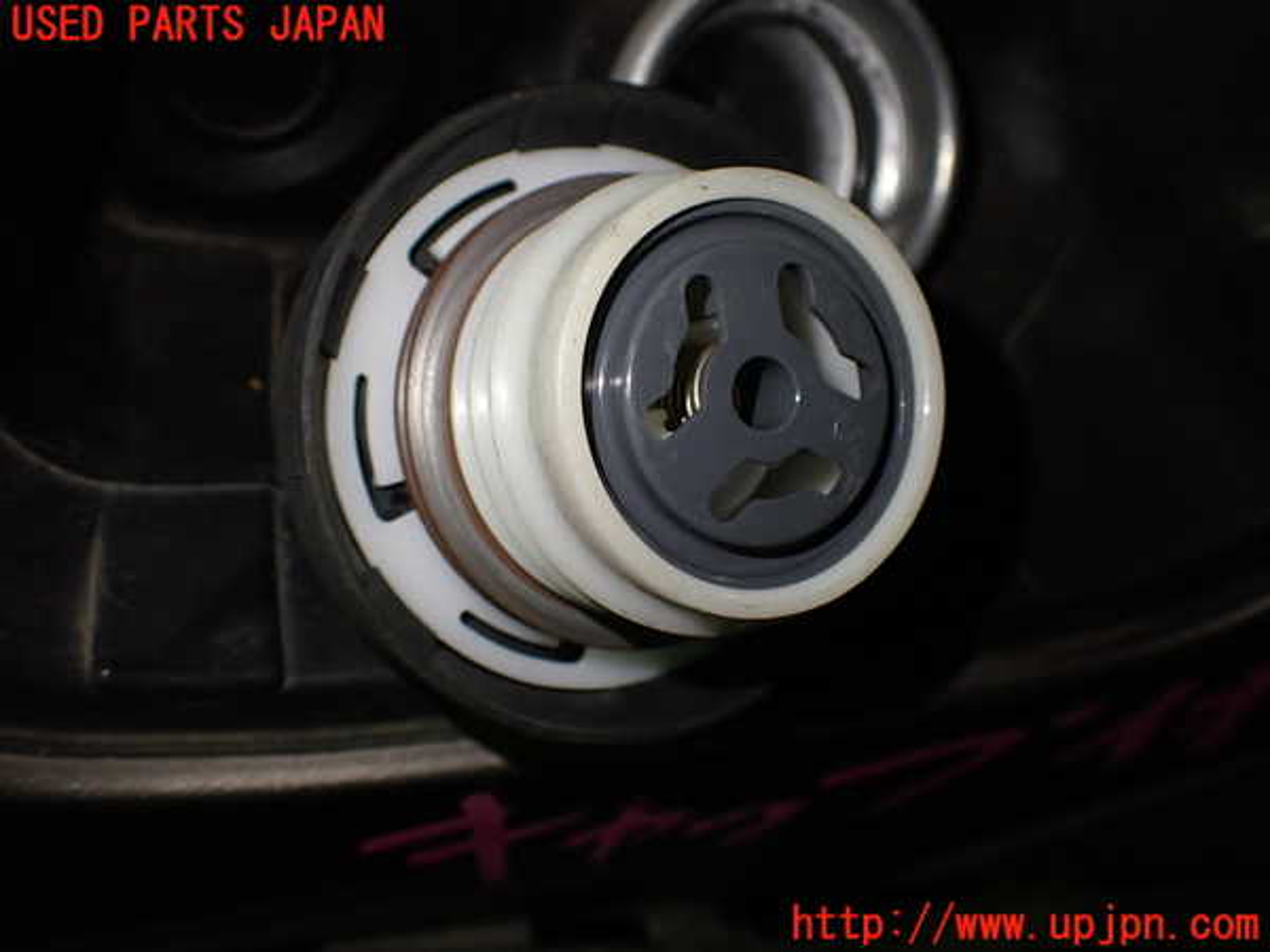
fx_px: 1101
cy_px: 476
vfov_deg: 46.8
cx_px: 635
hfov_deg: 60.0
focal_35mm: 30
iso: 320
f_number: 2.3
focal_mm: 5.4
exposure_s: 1/125
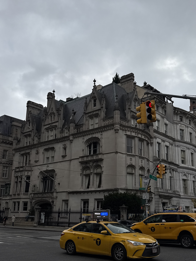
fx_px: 242
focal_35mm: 32
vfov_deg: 56.6
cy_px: 151
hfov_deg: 44.0
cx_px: 116
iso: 80
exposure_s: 1/4950
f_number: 1.78
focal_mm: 6.76
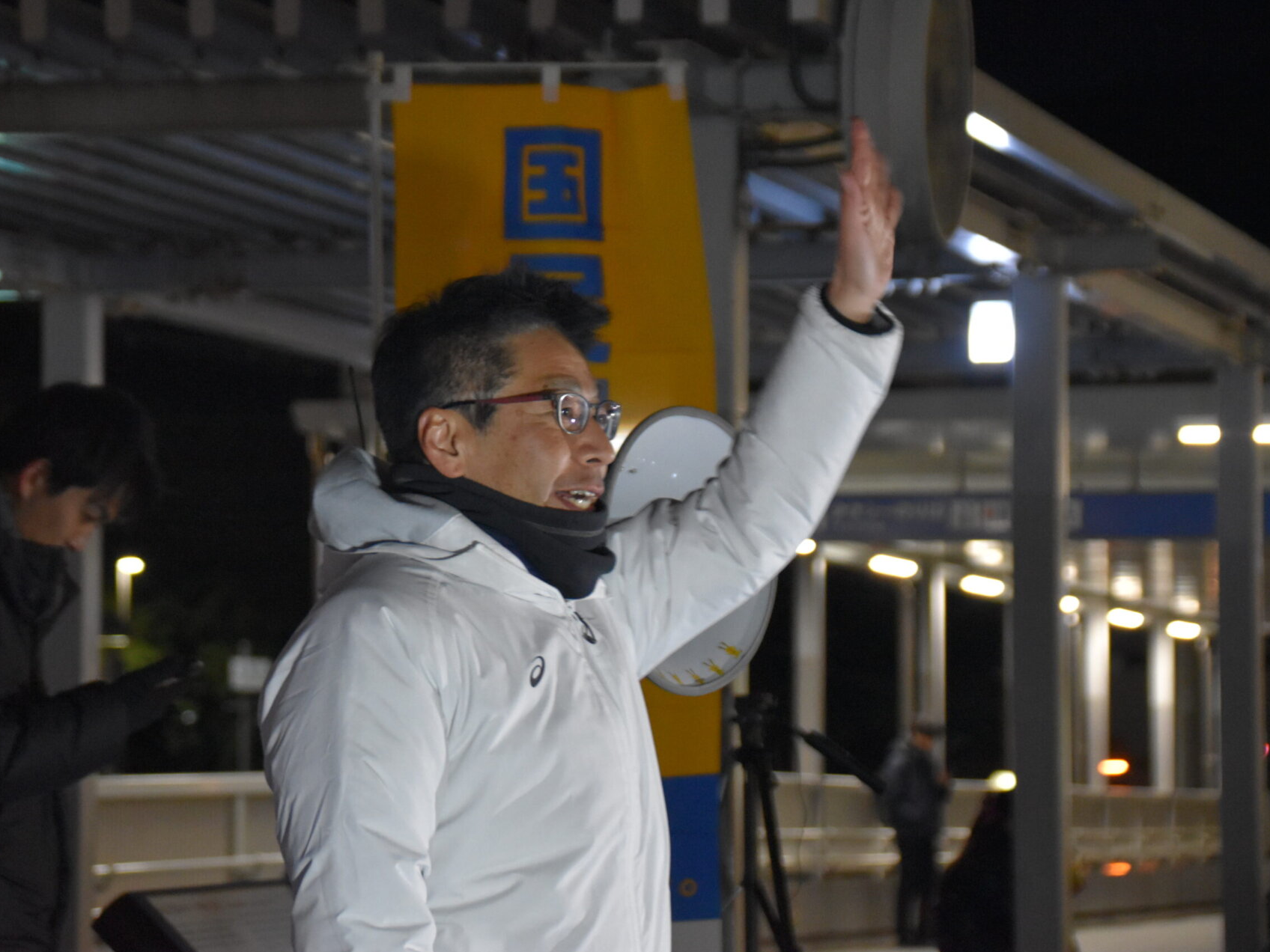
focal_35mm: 160
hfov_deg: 12.3
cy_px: 478
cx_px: 556
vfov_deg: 9.3
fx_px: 5870
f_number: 5.6
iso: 4000
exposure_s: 1/60
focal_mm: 98
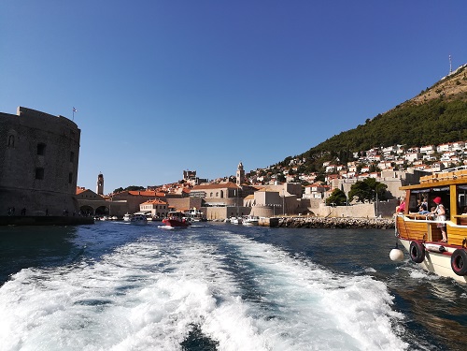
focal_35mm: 26
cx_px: 234
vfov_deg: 53.1
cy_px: 176
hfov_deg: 67.3
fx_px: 351
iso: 50
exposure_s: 1/1562
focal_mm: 3.83
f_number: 2.2
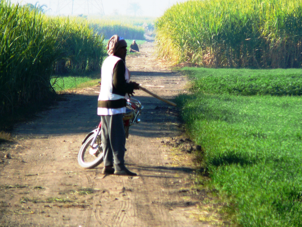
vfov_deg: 4.2
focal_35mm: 350
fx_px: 3054
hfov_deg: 5.7
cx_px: 151
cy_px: 114
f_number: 4.2
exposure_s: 1/400
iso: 80
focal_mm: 52
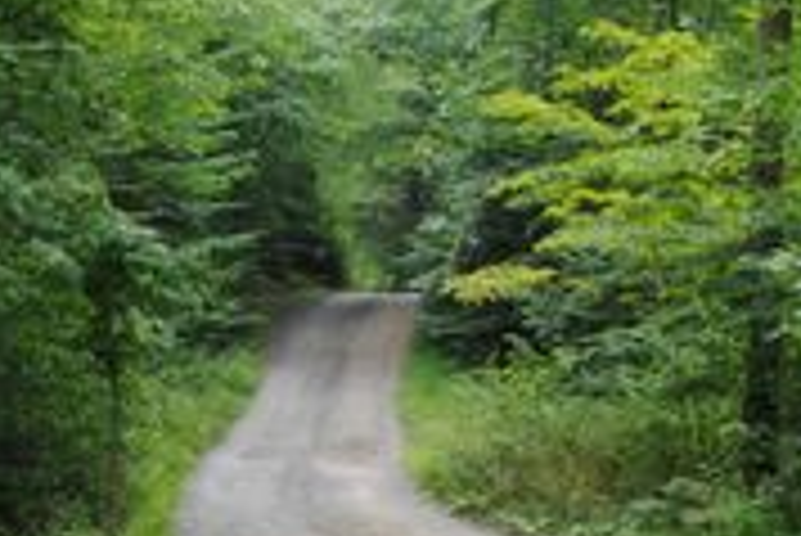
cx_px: 351
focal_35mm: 76
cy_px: 486
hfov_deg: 26.6
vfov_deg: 17.7
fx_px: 1692
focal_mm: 18
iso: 200
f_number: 4.5
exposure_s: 1/80
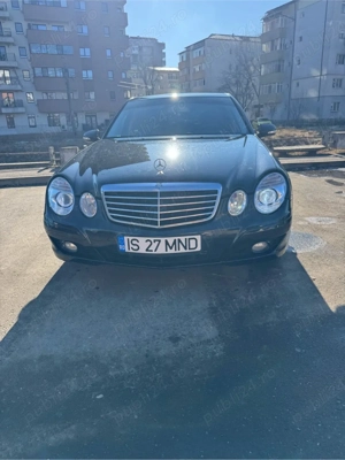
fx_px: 319
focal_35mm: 24
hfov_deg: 56.8
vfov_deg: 71.6
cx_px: 172
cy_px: 230
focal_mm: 6.76
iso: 80
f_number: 1.78
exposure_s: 1/2506
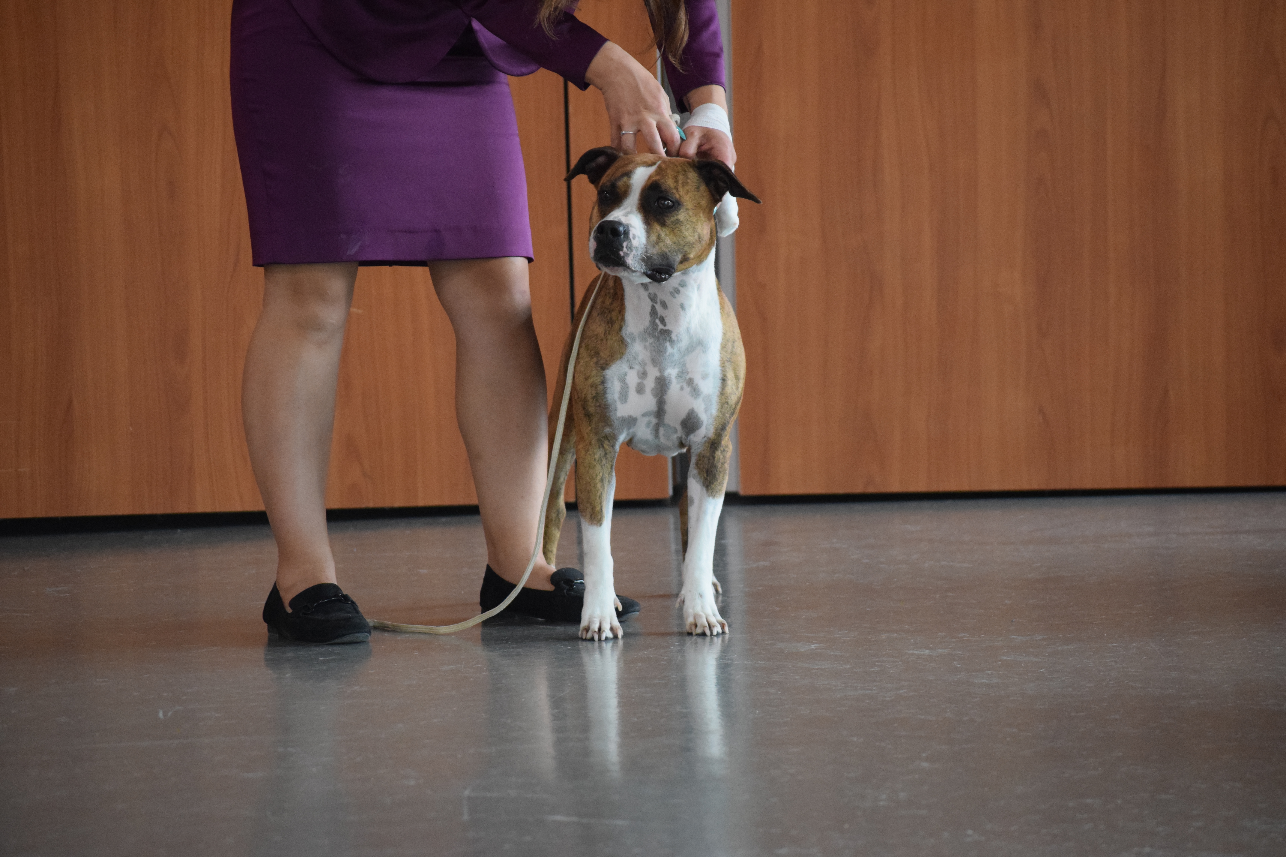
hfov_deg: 11.2
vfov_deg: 7.5
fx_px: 6537
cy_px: 428
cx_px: 643
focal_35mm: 183
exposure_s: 1/400
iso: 3200
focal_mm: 122
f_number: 4.8
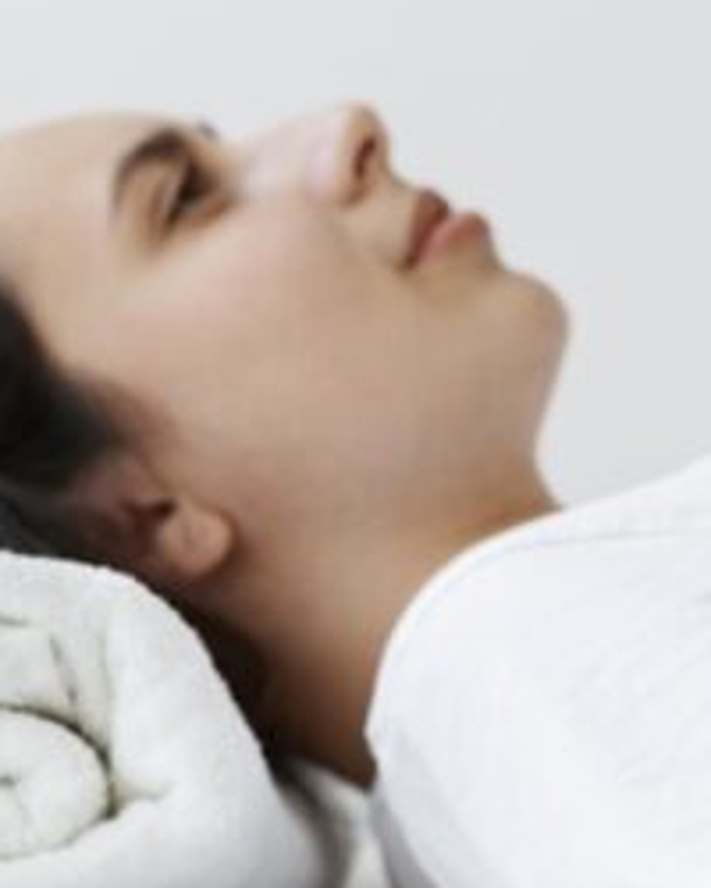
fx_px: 3788
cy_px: 497
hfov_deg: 10.3
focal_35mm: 144
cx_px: 1130
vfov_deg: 13.4
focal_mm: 50
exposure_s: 1/640
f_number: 4.5
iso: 640
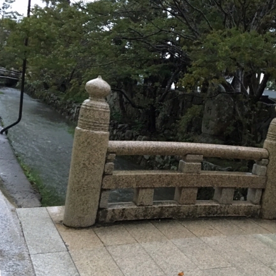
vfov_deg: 36.0
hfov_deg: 35.7
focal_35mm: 47
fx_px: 424
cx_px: 181
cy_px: 163
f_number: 2.2
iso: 400
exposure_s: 1/15
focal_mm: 4.15
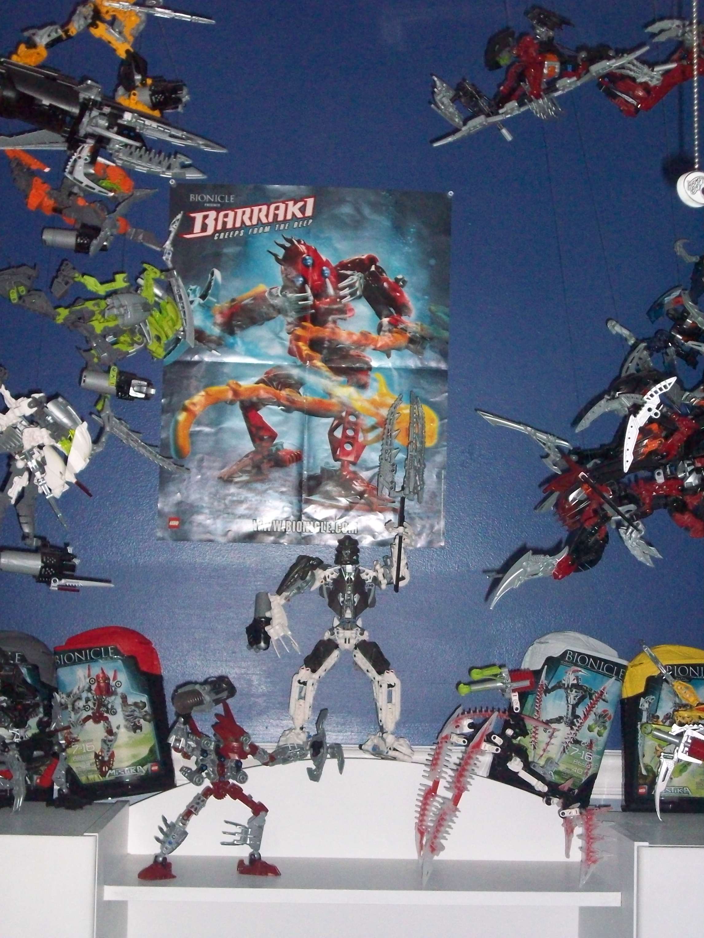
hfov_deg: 22.9
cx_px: 352
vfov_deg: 30.3
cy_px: 469
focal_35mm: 64
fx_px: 1735
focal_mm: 10.7
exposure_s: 1/90.6
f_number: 3.8
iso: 400
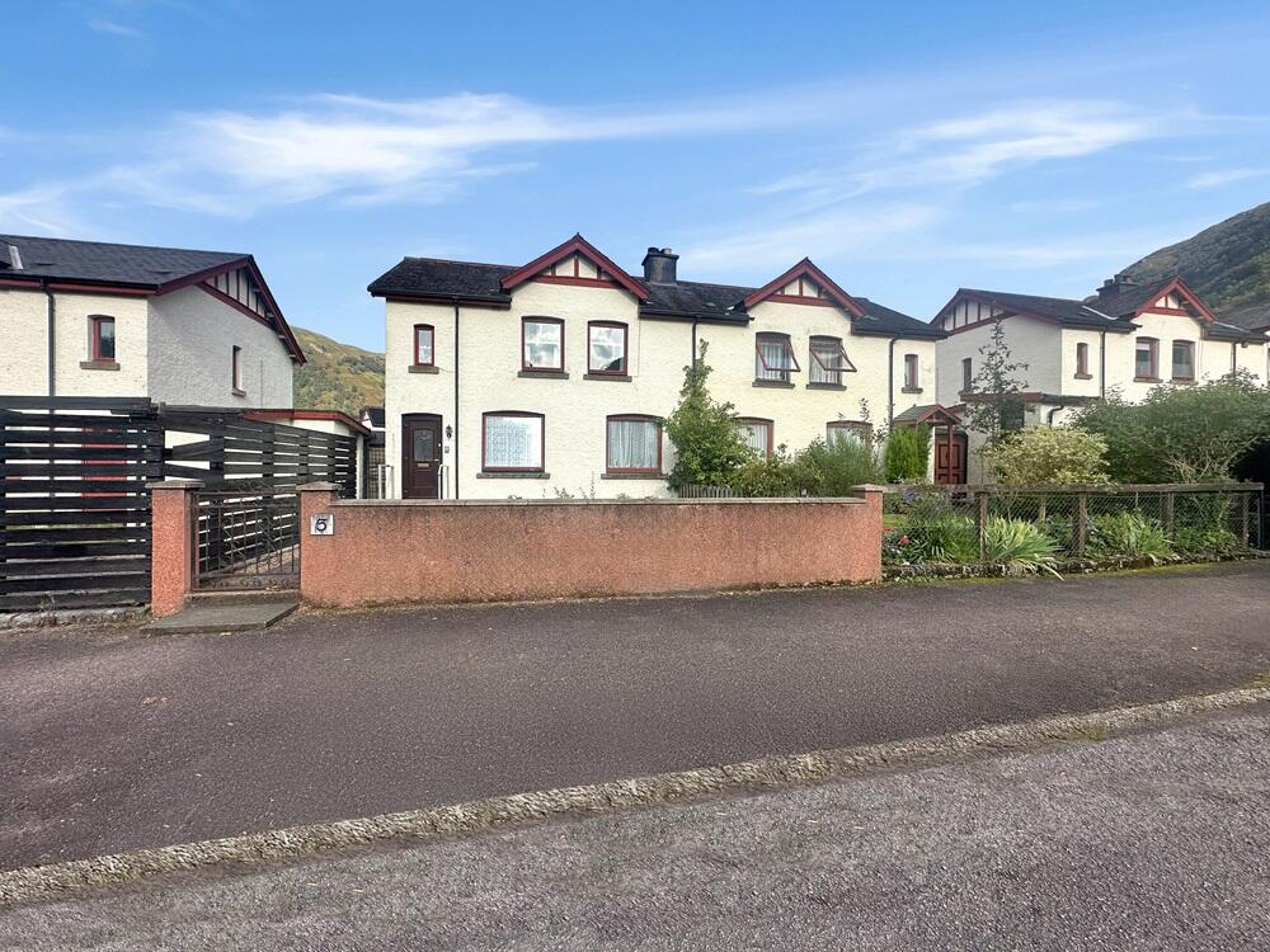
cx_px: 635
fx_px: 514
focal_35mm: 14
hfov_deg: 102.1
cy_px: 476
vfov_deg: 85.7
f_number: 2.2
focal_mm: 2.22
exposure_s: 1/1595
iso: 50
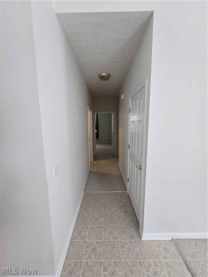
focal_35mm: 13
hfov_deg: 89.9
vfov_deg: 106.2
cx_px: 104
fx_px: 104
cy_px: 138
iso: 200
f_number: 2.2
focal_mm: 2.2
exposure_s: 1/60
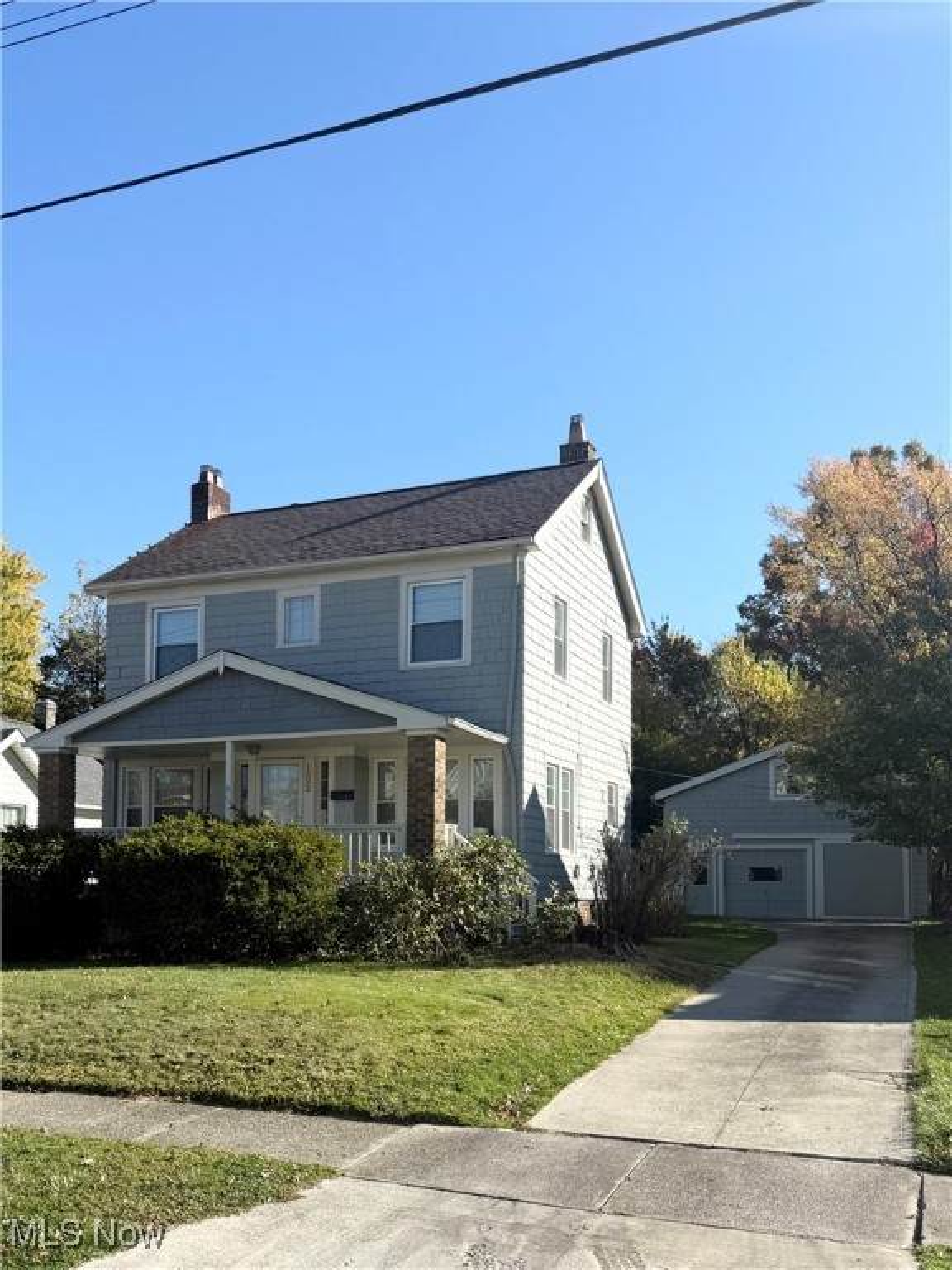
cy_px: 635
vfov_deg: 71.6
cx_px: 476
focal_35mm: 24
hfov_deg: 56.8
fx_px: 880
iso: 80
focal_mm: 6.76
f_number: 1.78
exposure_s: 1/3425
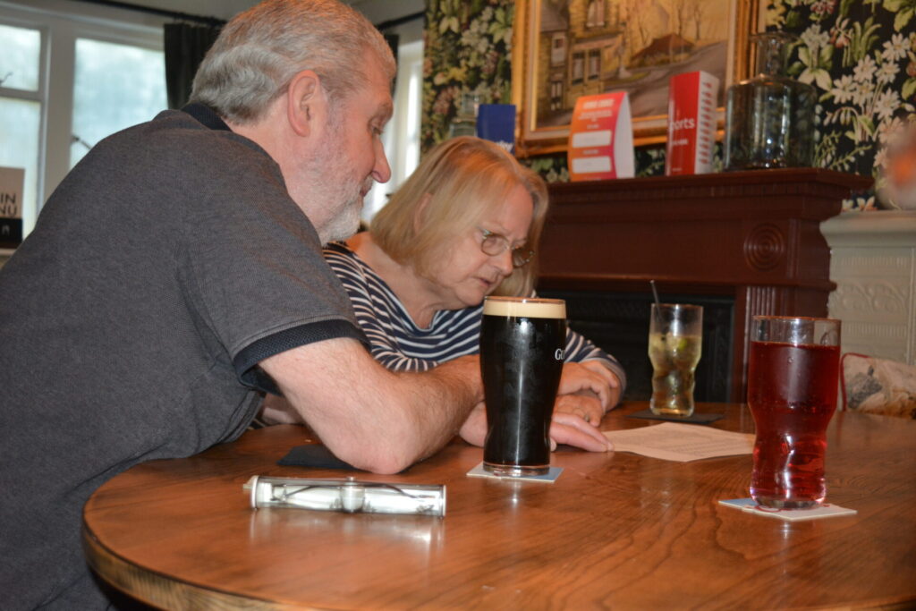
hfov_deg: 42.3
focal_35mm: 46
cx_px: 458
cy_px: 306
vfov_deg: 29.0
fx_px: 1183
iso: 1000
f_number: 4.2
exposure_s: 1/100
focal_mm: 31
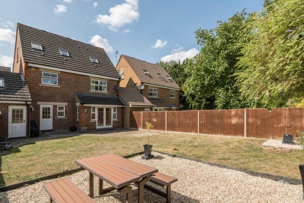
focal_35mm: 18
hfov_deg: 90.0
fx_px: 152
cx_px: 152
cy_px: 102
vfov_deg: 67.4
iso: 400
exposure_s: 1/500
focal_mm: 12
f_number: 8
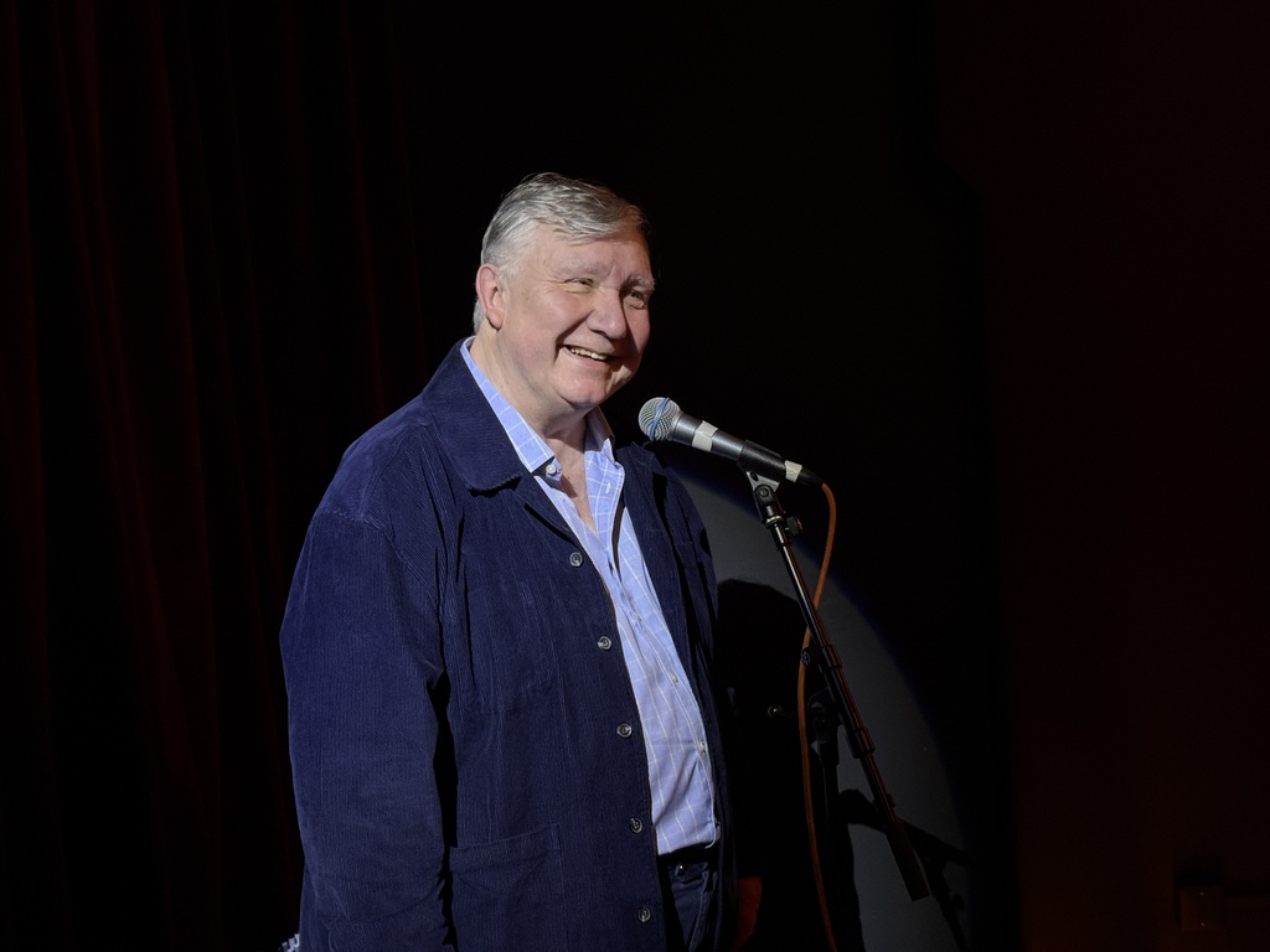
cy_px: 476
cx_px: 635
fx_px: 1761
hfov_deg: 39.7
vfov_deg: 30.3
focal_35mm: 48
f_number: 1.78
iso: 250
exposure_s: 1/37
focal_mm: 6.76
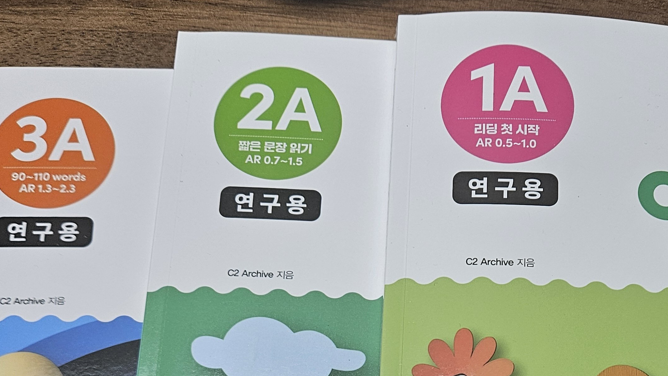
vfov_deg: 23.2
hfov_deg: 42.9
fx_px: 833
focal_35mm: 47
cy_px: 456
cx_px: 463
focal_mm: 5.4
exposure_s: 1/182
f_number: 1.8
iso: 64
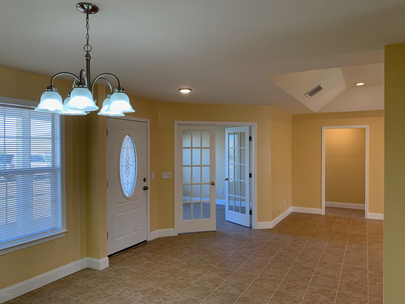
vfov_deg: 53.1
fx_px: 304
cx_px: 202
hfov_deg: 67.3
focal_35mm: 26
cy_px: 152
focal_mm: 4.25
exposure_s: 1/120
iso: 80
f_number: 1.8
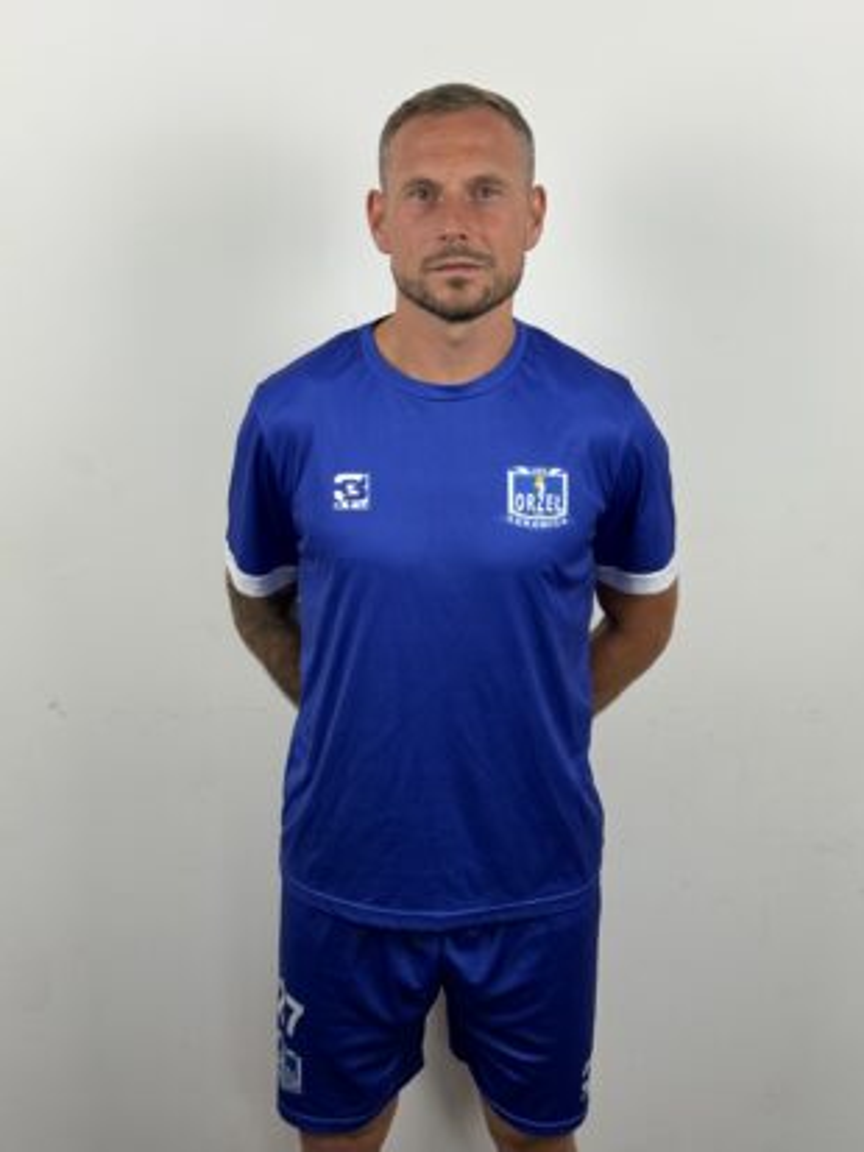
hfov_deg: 30.3
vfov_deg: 39.6
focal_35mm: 48
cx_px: 432
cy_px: 576
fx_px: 1597
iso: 80
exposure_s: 1/100
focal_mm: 6.76
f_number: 1.78
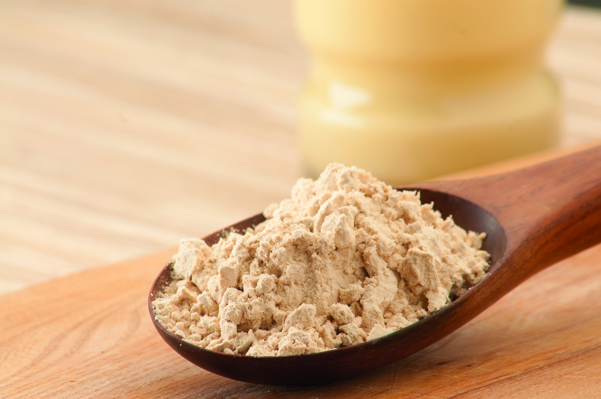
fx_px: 6253
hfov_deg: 5.5
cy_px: 200
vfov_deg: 3.7
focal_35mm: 375
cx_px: 300
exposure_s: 1/160
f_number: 13
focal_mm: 250
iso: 250
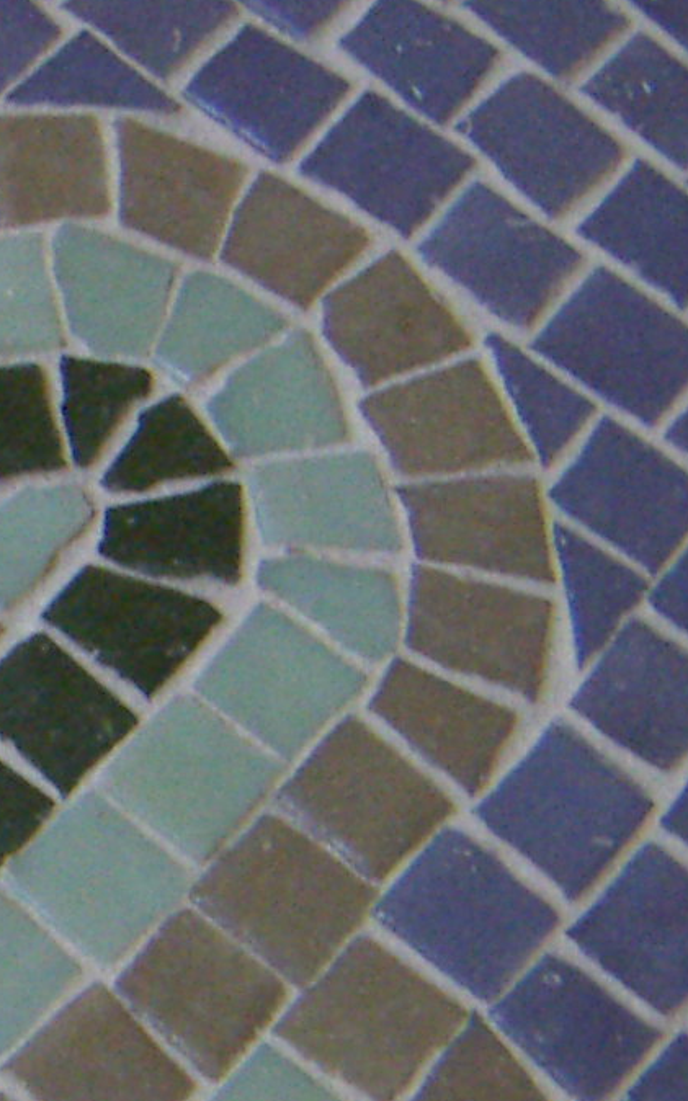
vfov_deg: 17.6
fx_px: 3482
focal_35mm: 116
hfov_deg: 10.9
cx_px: -337
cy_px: 1086
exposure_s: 1/40
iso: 200
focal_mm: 4.7
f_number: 2.8
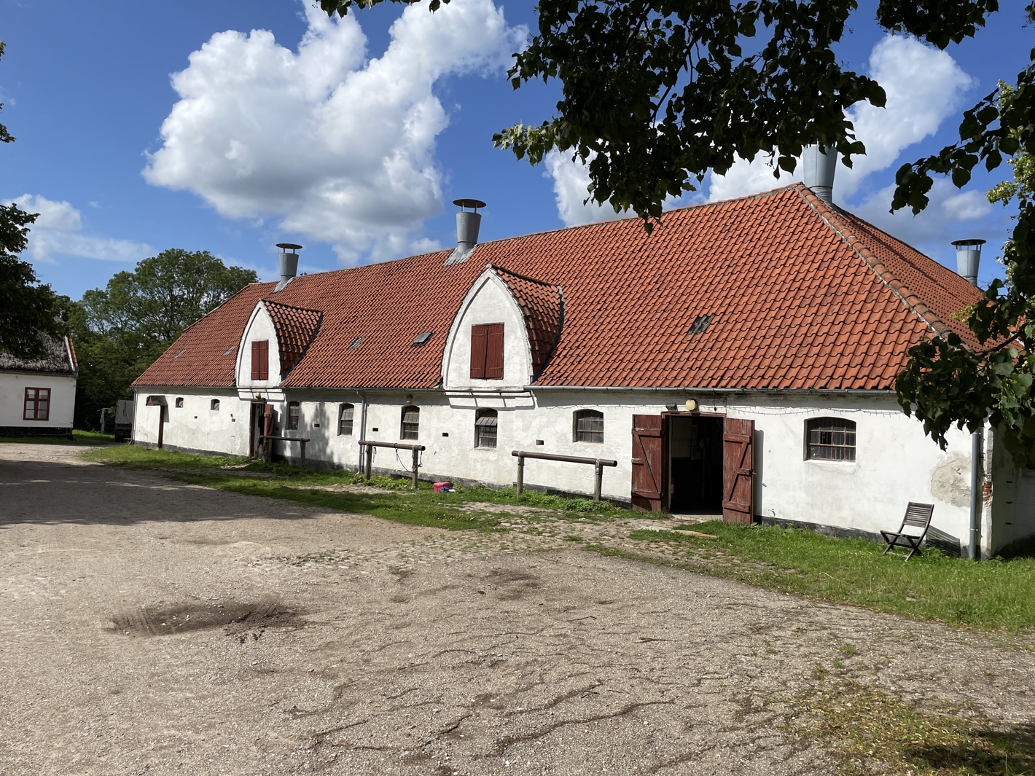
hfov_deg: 67.3
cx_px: 518
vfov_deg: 53.1
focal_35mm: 26
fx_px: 777
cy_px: 388
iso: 50
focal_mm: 4.2
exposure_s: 1/7813
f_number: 1.6
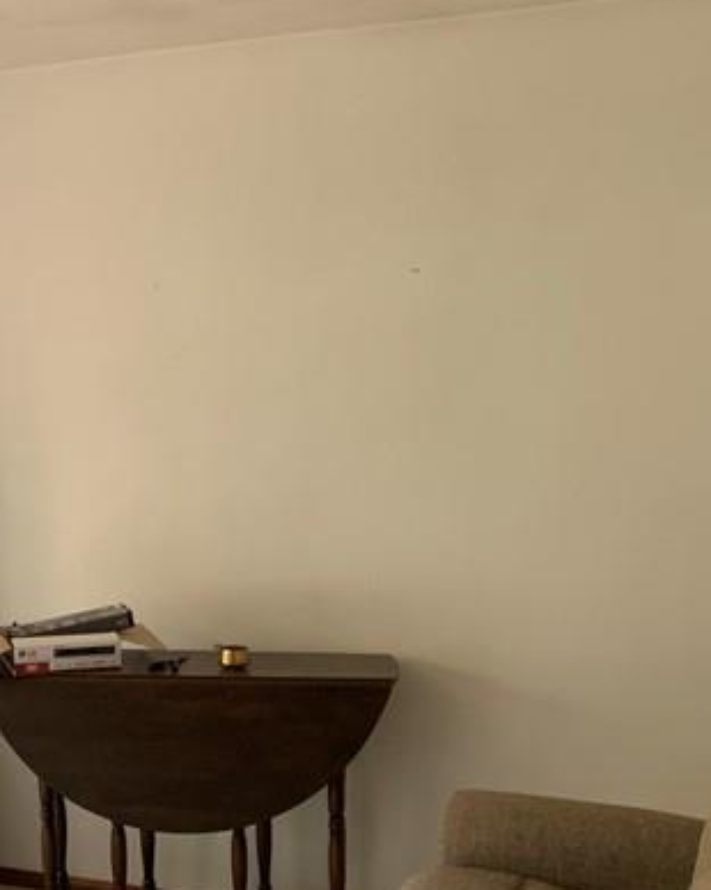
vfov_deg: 28.1
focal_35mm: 67
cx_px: -76
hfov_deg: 21.6
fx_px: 1764
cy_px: 590
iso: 80
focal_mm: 4.25
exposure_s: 1/121
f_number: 1.8
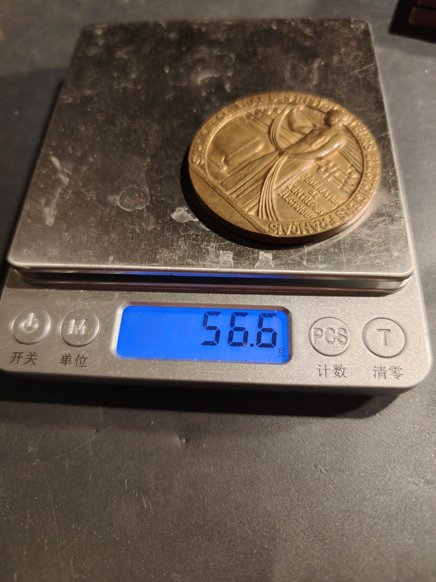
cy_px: 291
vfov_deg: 73.9
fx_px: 386
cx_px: 218
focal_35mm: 23
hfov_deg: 58.9
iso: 250
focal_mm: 6.06
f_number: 1.6
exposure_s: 1/174
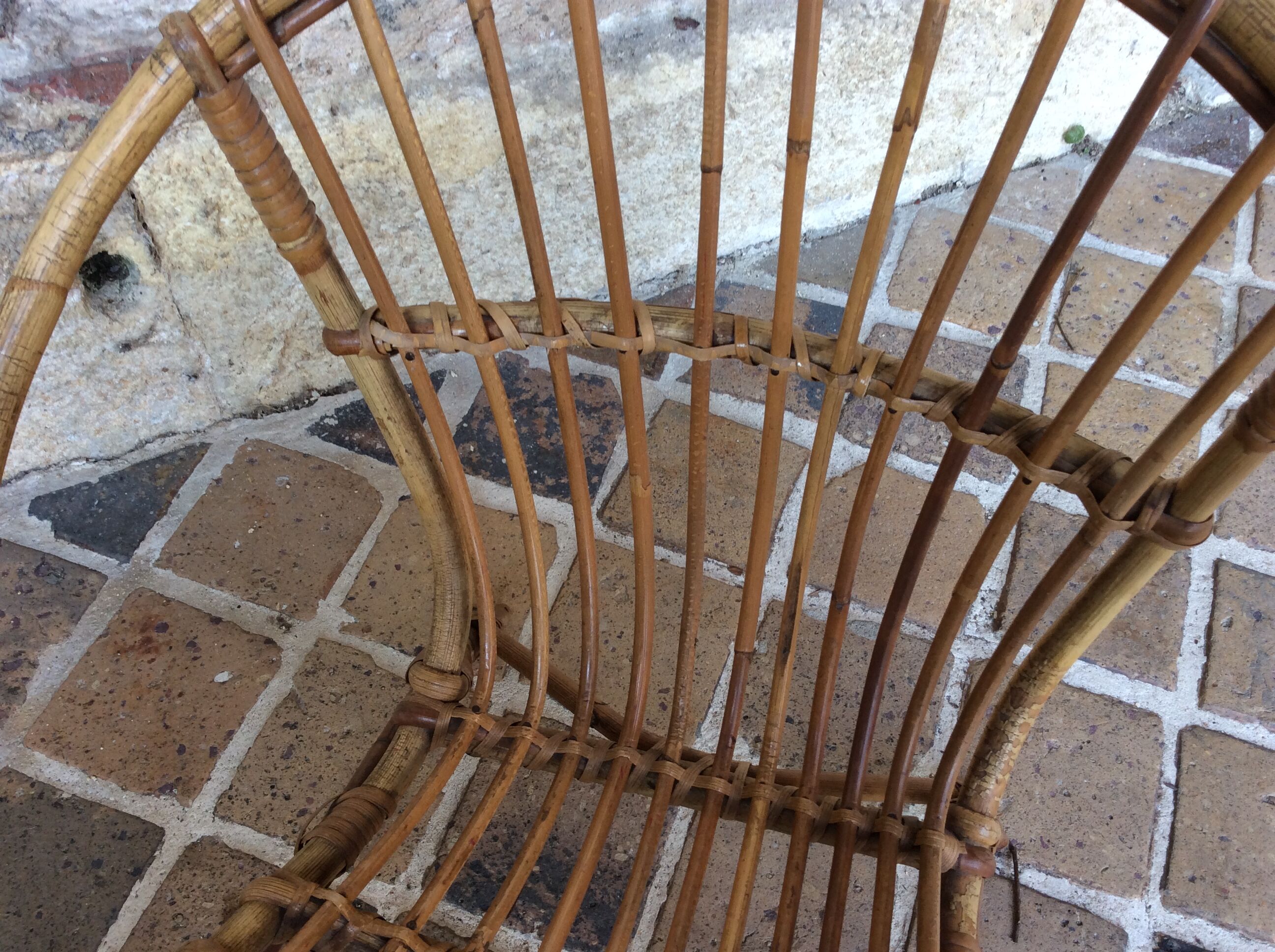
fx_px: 1177
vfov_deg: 44.1
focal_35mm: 32
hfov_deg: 56.9
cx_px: 638
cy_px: 476
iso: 32
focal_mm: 3.3
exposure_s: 1/50
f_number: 2.4
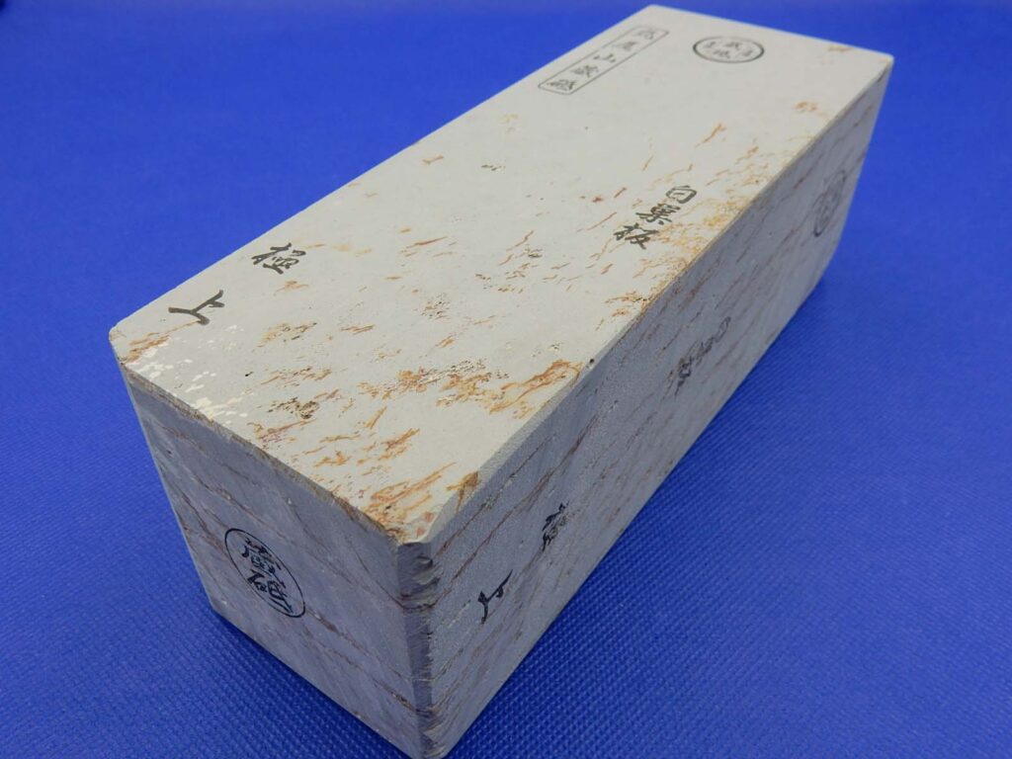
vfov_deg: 46.8
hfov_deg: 60.0
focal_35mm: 30
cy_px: 380
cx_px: 506
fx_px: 877
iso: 125
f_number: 4
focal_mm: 5.4
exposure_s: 1/80
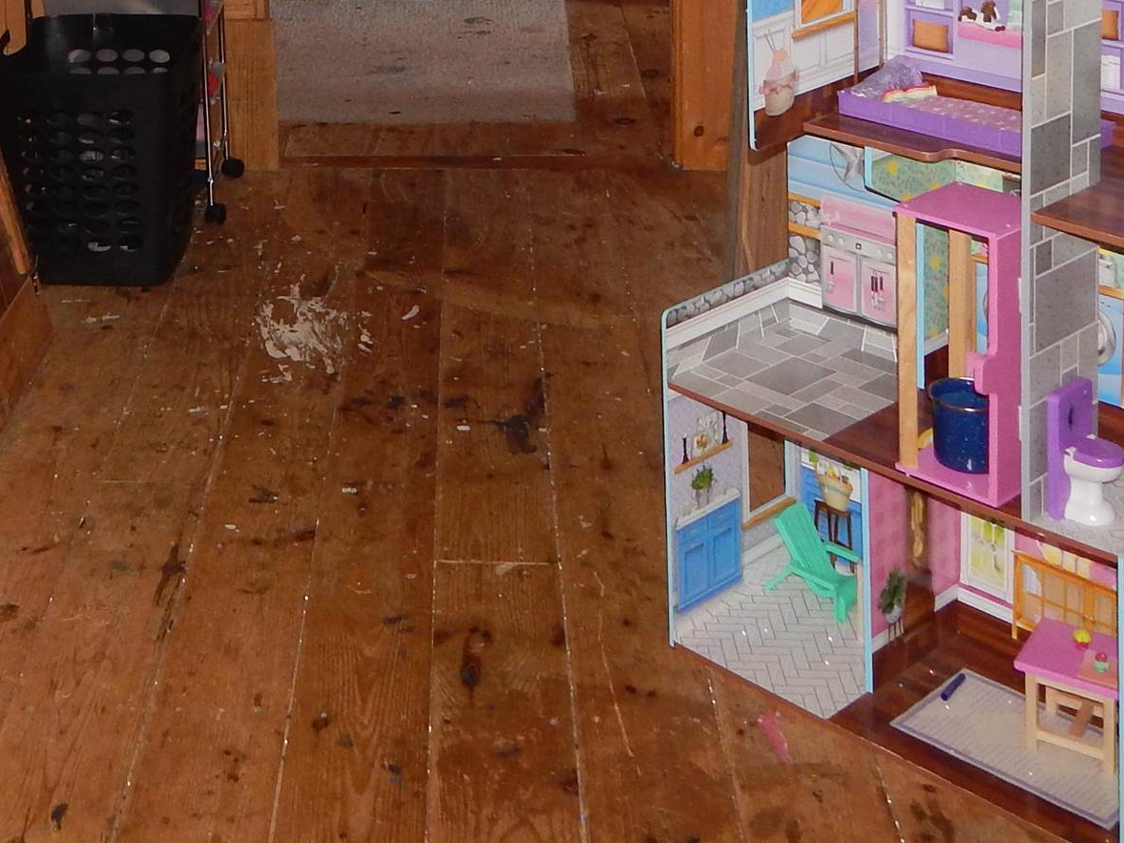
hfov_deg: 31.5
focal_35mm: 60
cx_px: 265
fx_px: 1948
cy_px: -232
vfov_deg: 22.1
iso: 200
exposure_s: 1/30
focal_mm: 4
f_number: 3
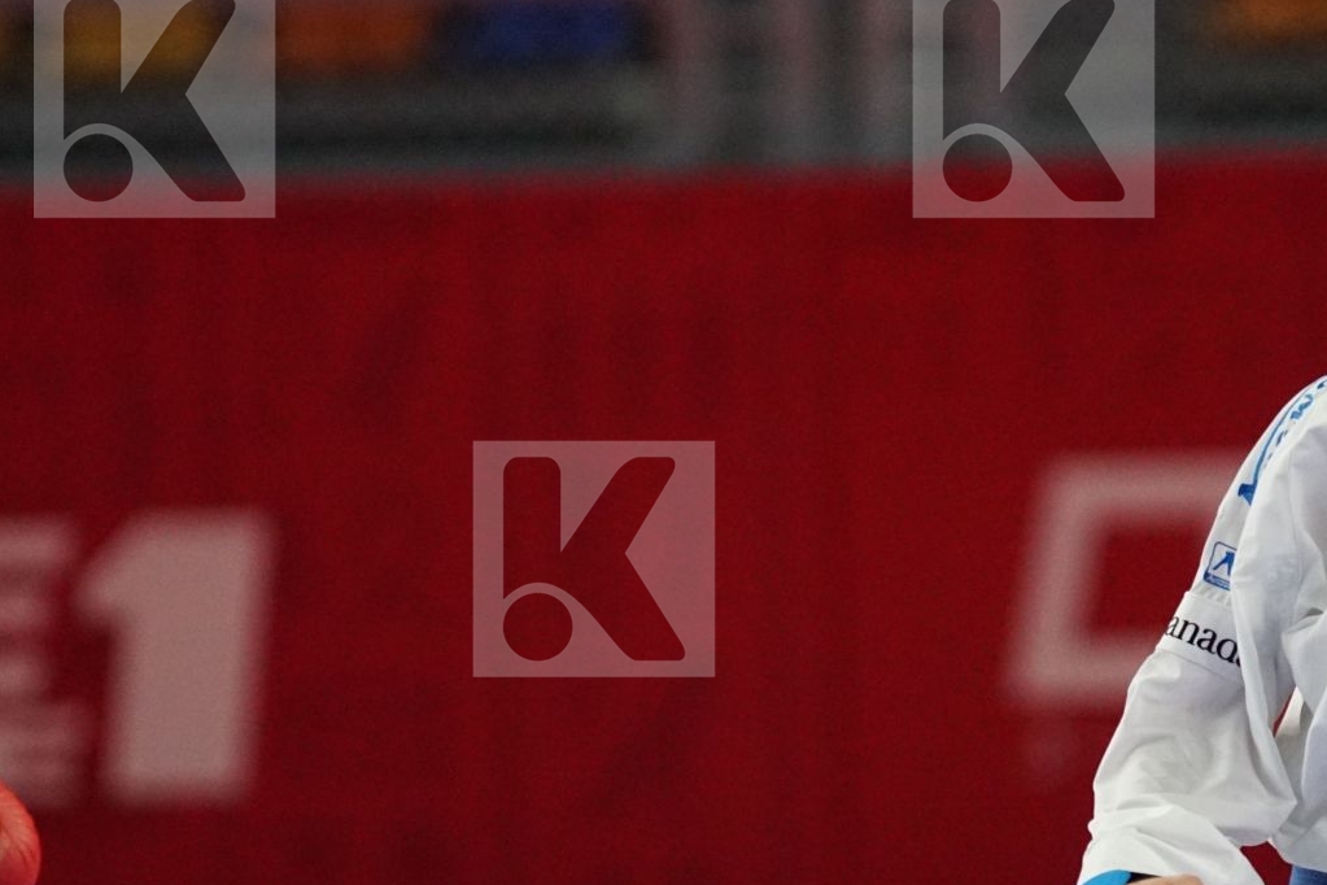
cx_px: 1034
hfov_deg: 3.9
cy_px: 559
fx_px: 19461
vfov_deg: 2.6
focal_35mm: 528
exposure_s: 1/2000
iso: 3200
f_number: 2.8
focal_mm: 200
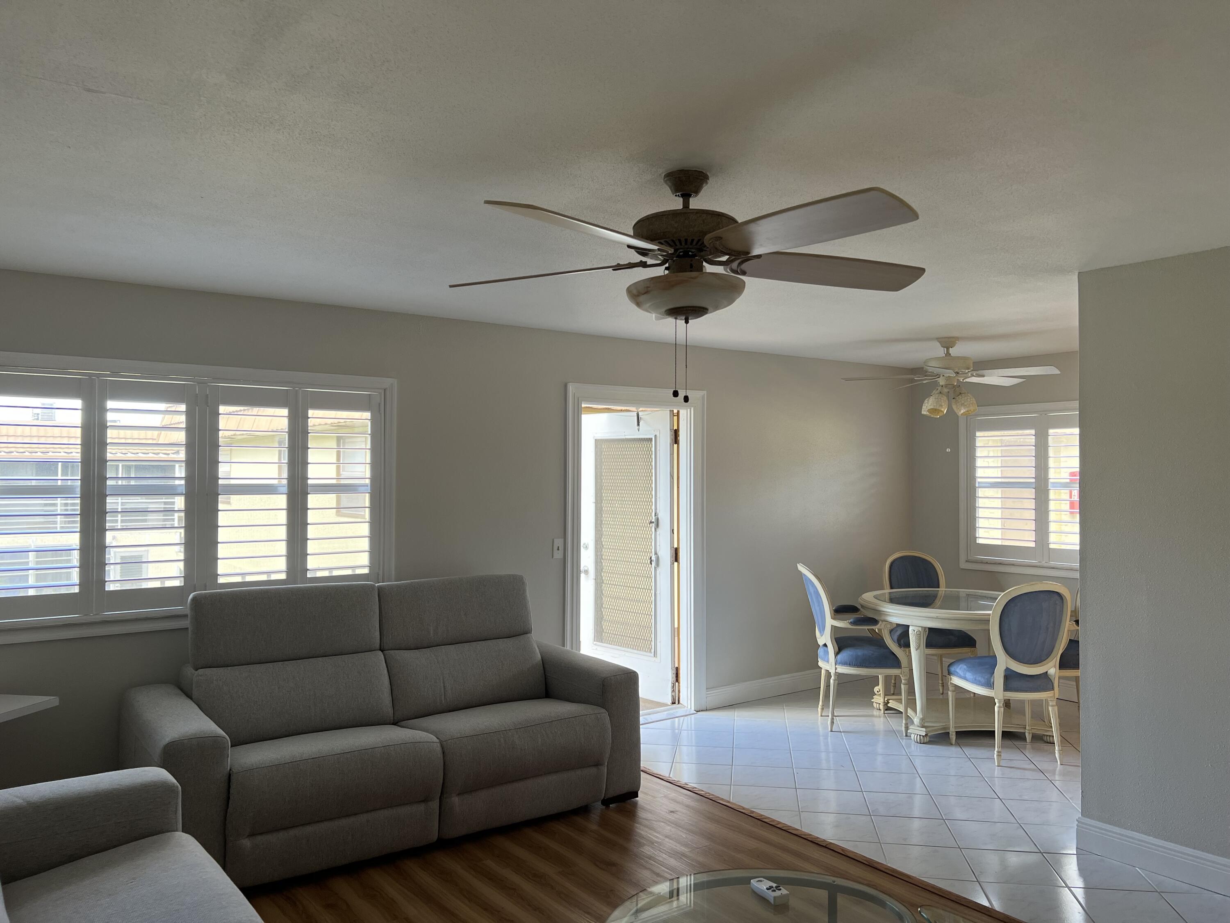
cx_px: 615
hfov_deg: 67.3
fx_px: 924
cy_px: 462
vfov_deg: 53.1
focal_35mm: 26
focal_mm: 5.7
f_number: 1.5
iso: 64
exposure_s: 1/144
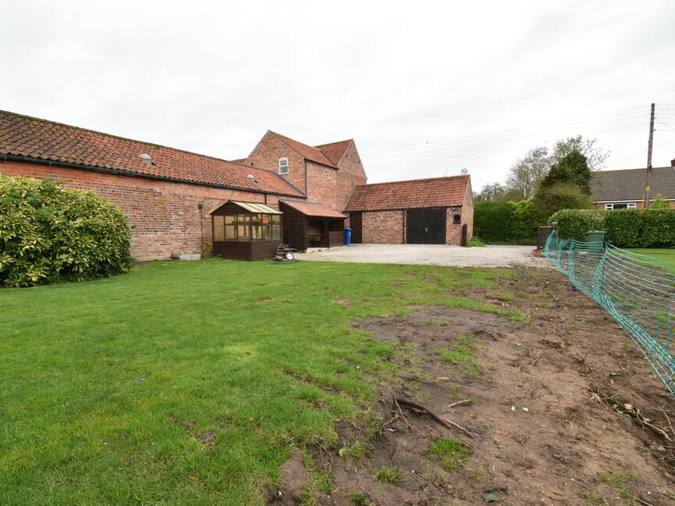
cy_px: 262
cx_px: 281
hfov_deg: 90.2
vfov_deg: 74.7
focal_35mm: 17
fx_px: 332
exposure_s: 1/200
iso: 800
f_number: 13
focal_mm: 10
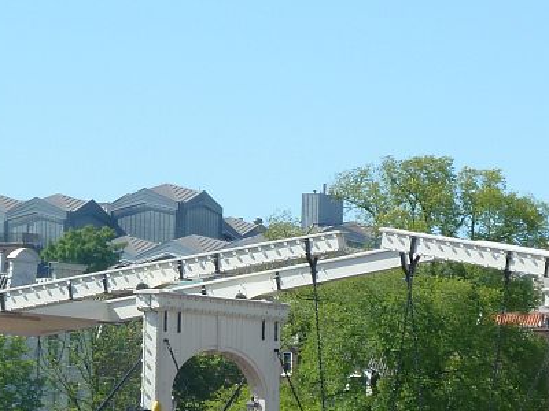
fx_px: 4219
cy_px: 325
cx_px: 291
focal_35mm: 266
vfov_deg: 5.6
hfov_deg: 7.4
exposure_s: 1/320
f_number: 4.3
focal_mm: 17
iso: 80
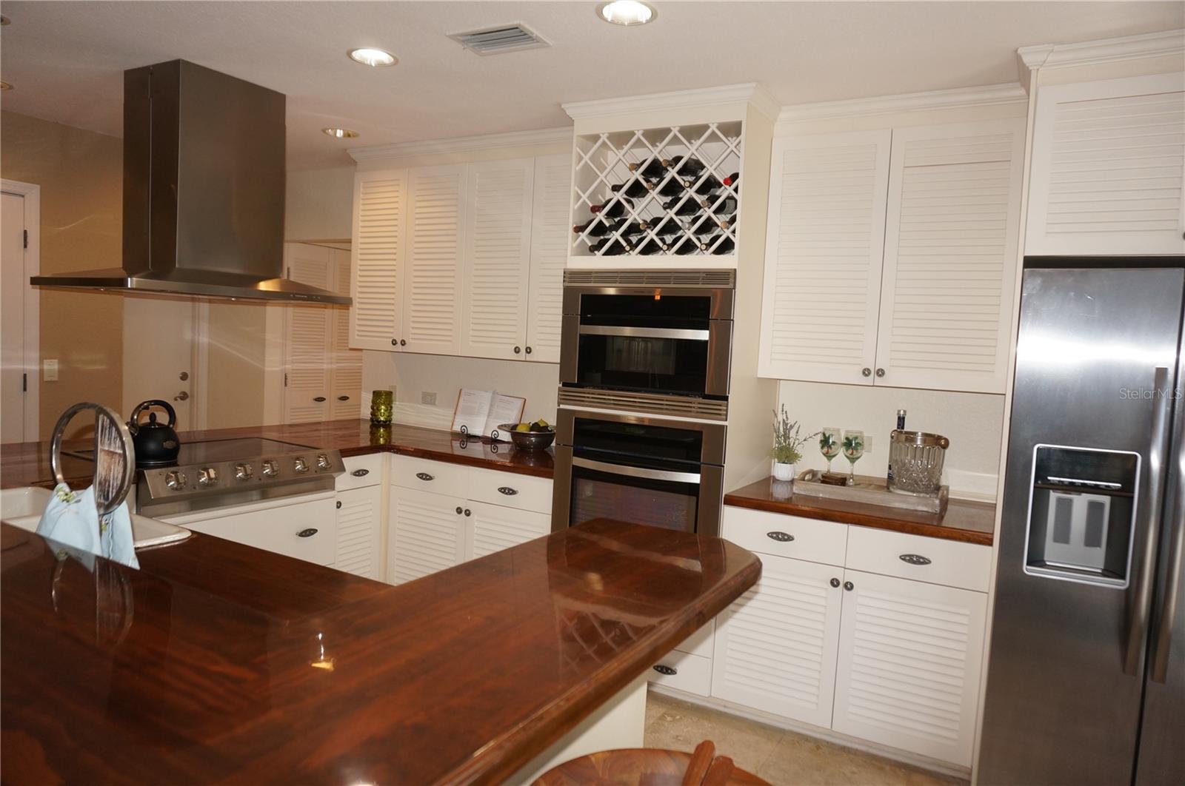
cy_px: 393
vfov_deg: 53.0
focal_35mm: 24
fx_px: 789
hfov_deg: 73.8
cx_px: 592
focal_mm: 16
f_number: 4
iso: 400
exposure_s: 1/160
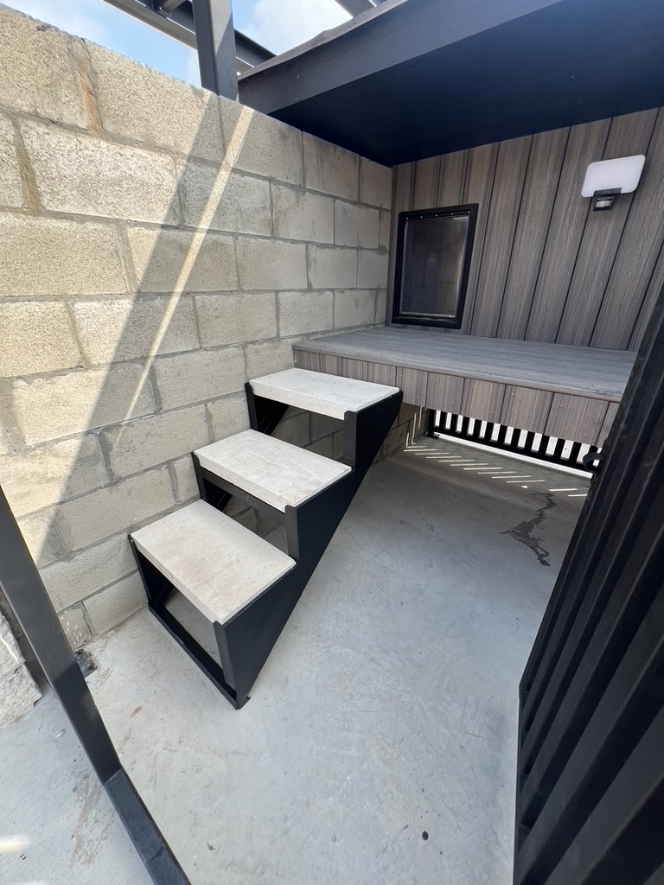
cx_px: 332
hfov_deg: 89.9
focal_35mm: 13
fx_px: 332
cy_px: 442
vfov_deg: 106.2
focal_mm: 1.57
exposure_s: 1/447
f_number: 1.8
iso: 32
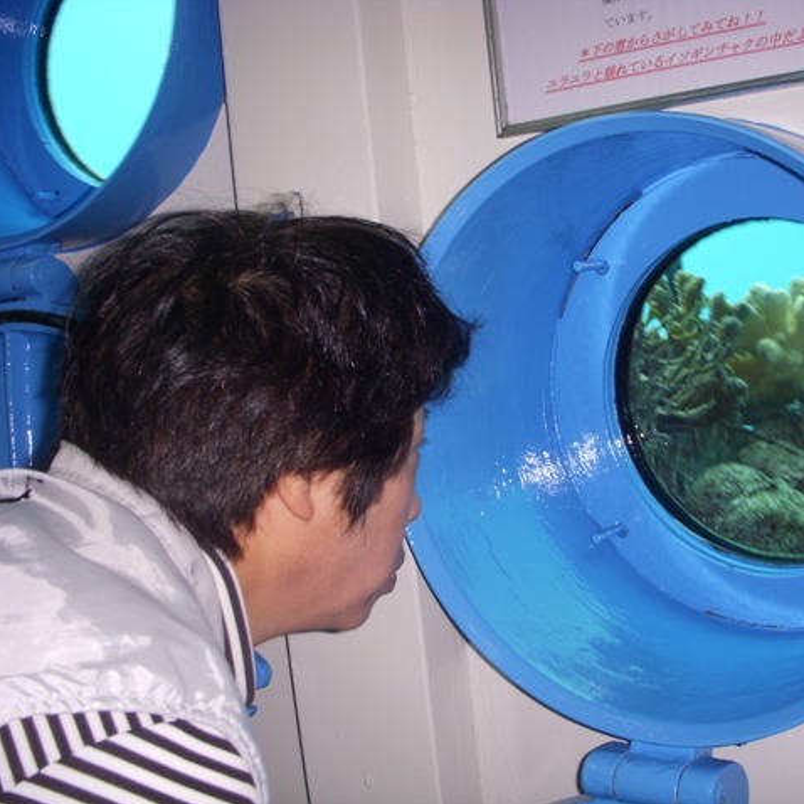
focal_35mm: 45
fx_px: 1182
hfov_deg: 37.4
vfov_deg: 37.6
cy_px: 402
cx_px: 495
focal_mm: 6.3
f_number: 3.3
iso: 100
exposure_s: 1/30
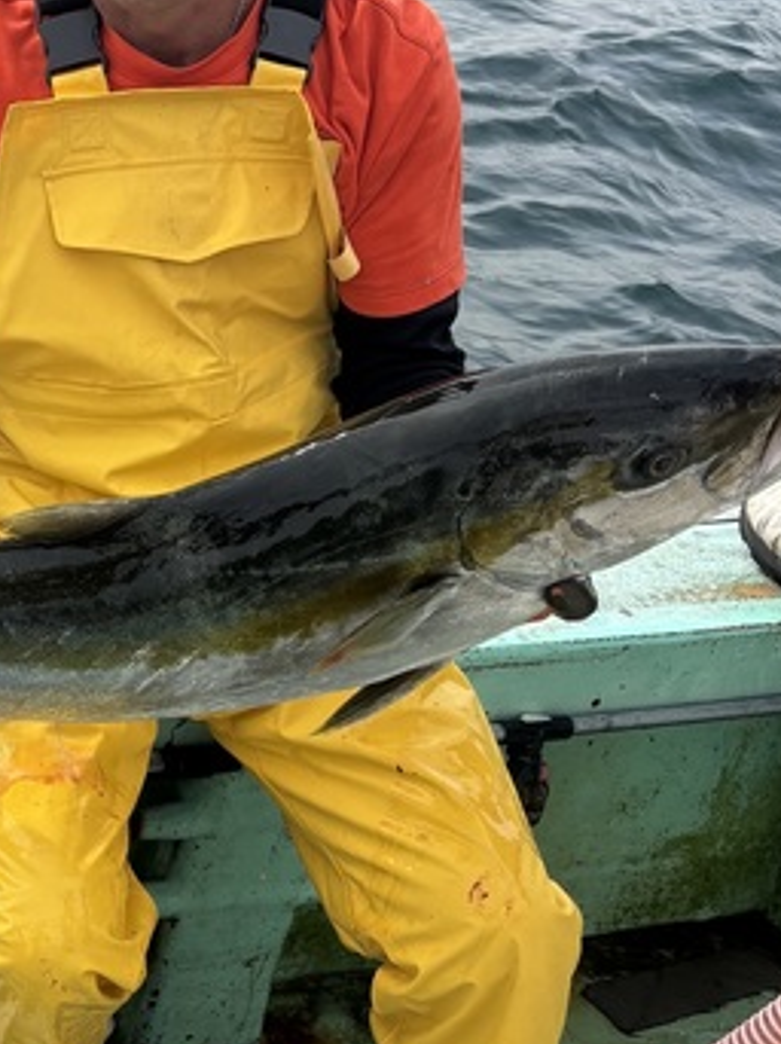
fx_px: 1958
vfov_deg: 29.5
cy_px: 733
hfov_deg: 21.4
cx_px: -82
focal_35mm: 65
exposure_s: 1/1279
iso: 50
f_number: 1.6
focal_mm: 5.96
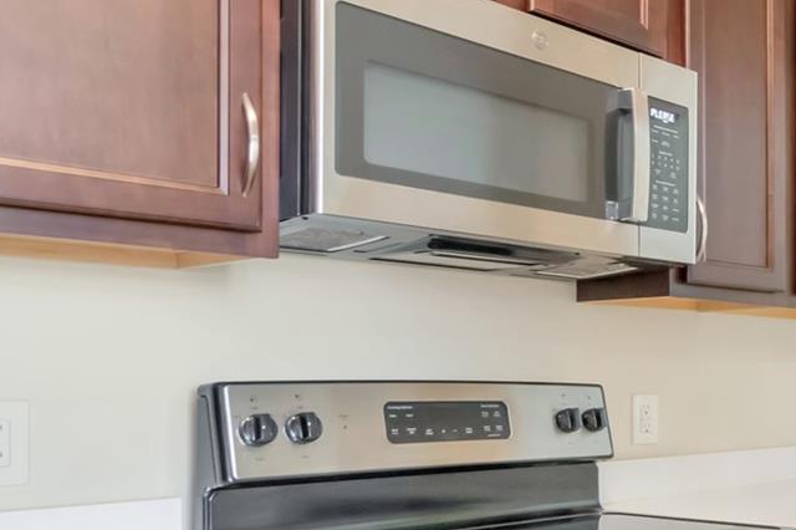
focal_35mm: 45
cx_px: 946
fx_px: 994
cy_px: 382
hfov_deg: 35.0
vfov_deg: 29.5
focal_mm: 12
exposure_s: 1/5
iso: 800
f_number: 13
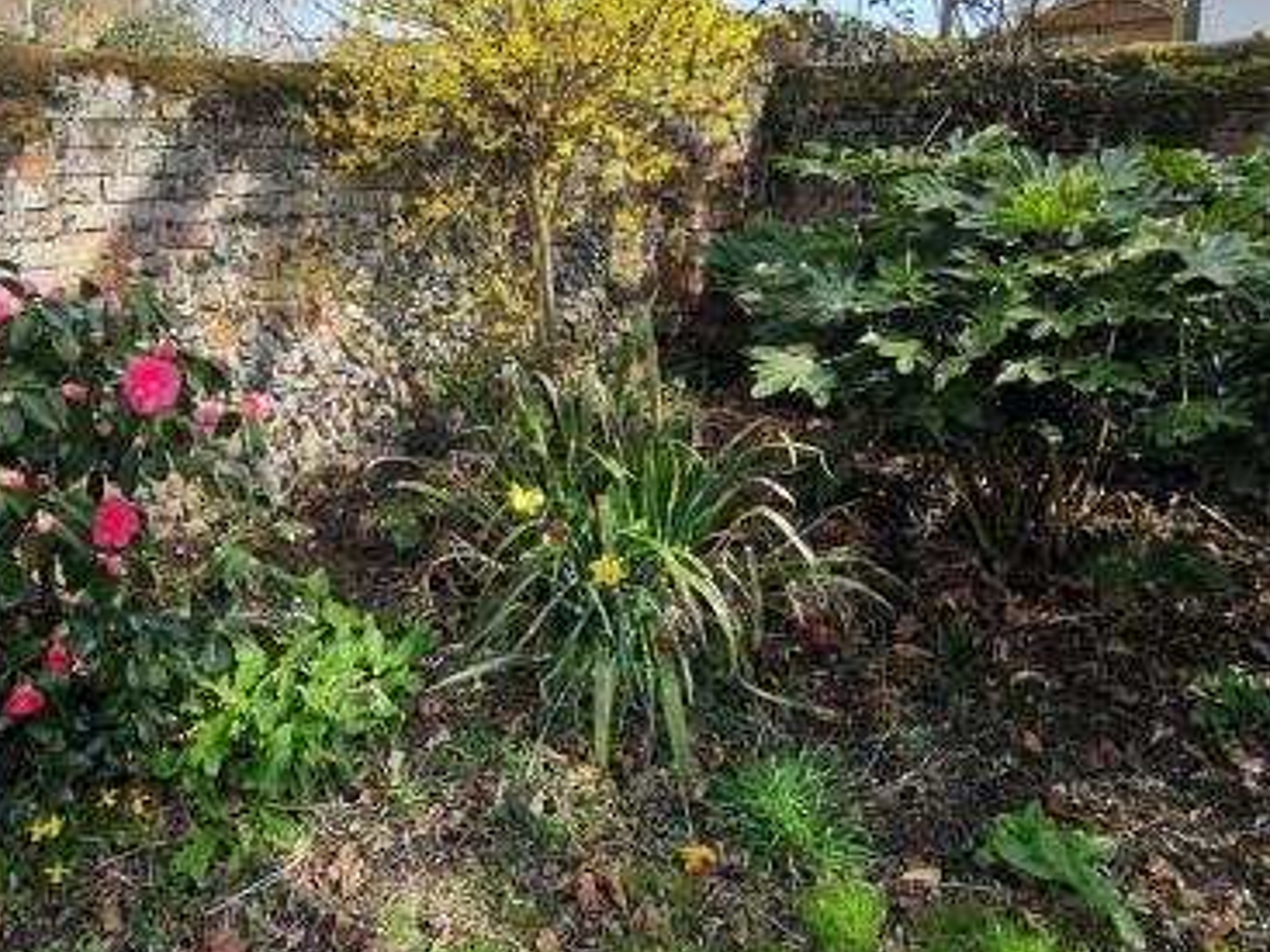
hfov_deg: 65.2
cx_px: 573
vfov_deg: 50.2
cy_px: 303
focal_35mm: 27
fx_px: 990
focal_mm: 2.26
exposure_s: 1/342
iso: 50
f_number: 2.2
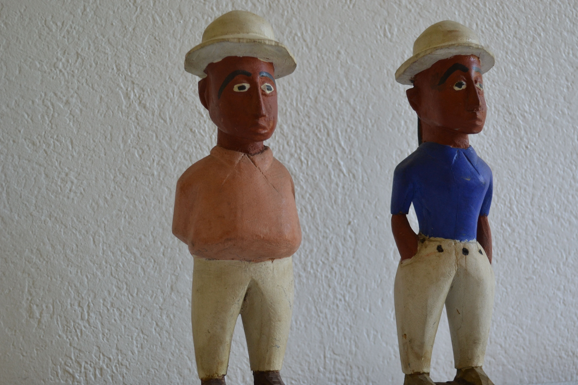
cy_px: 214
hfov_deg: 35.5
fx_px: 899
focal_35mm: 56
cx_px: 345
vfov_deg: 24.2
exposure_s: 1/25
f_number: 4.5
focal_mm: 30
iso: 400
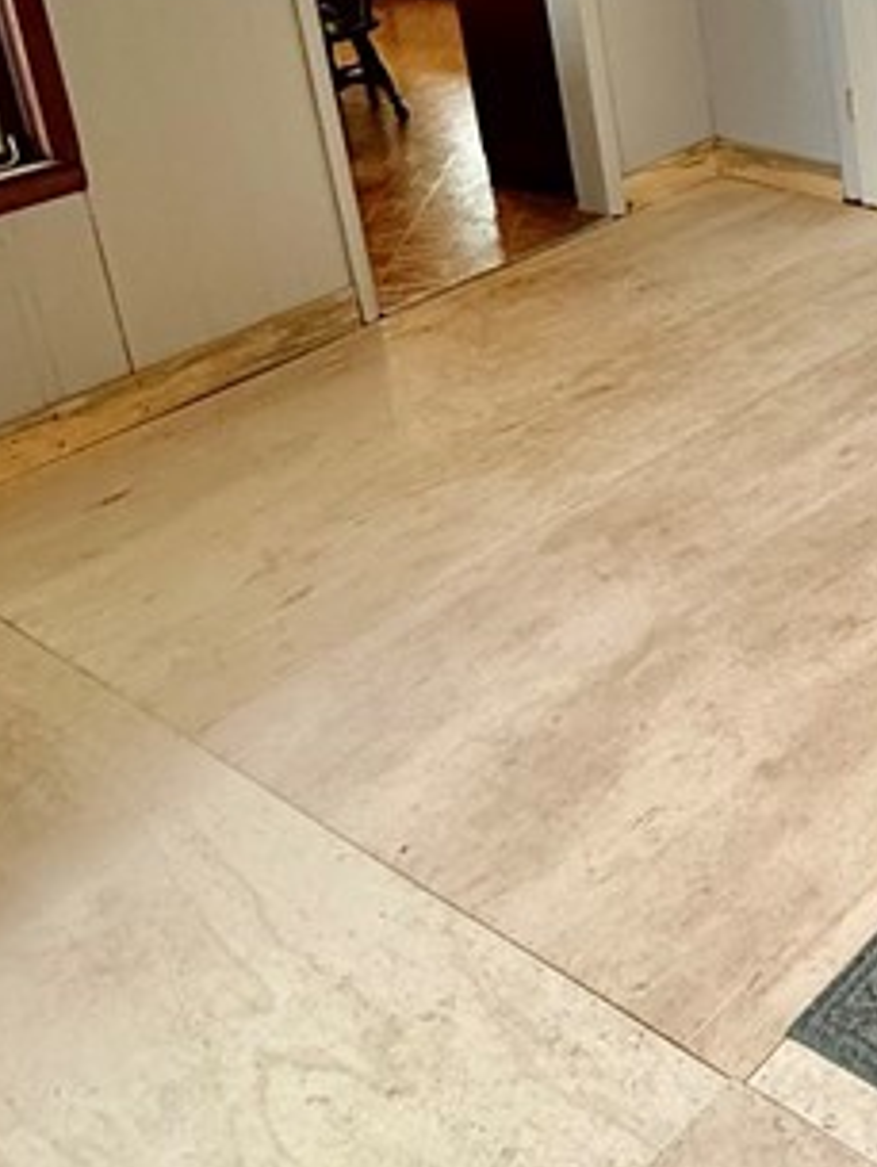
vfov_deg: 37.9
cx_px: 1023
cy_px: 130
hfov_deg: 27.6
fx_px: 1587
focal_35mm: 47
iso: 250
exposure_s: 1/60
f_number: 2.2
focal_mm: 2.22
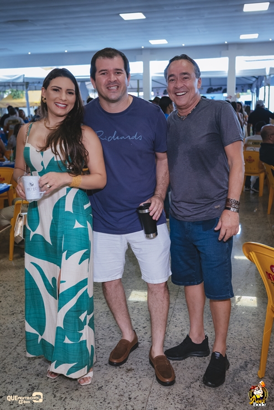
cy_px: 205
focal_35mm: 36
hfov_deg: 36.9
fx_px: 411
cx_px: 137
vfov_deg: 53.1
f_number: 2.5
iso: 2000
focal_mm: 24
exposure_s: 1/400
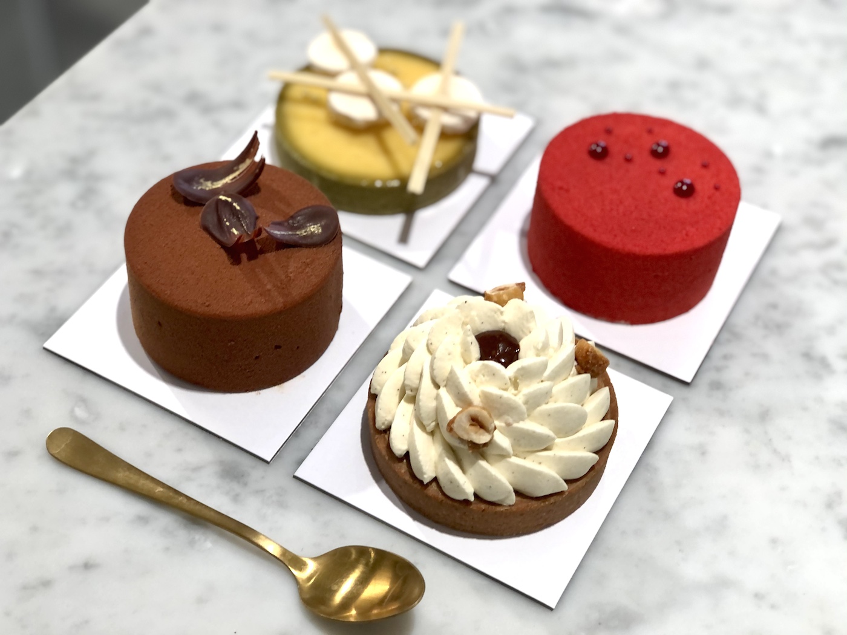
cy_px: 318
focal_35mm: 57
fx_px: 1395
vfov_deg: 25.7
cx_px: 424
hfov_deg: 33.8
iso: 32
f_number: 2.8
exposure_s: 1/33
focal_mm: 6.6
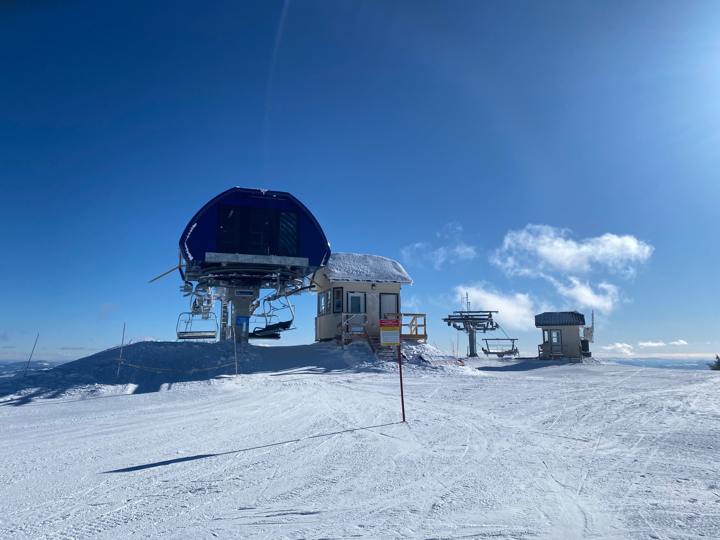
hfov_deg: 67.3
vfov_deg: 53.1
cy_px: 270
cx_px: 360
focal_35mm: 26
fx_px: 541
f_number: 1.8
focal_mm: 4.25
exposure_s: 1/7194
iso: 32
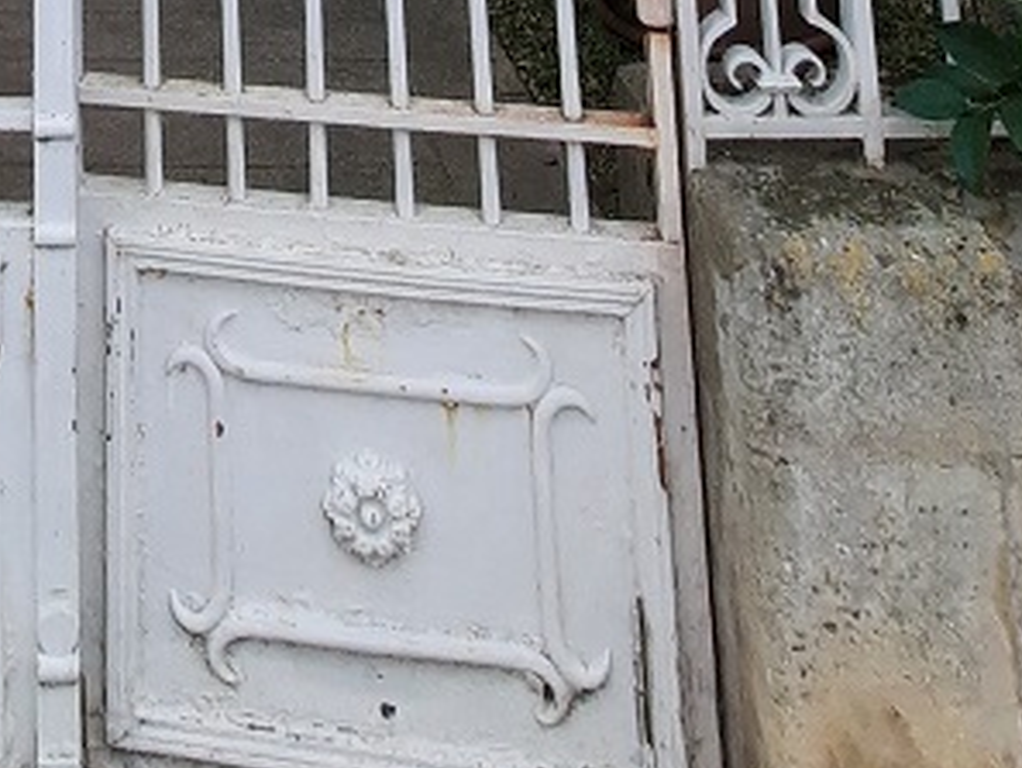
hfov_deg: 36.1
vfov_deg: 15.3
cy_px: -1068
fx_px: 1447
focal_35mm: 49
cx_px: 69
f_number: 2.2
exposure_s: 1/662
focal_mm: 1.74
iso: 40
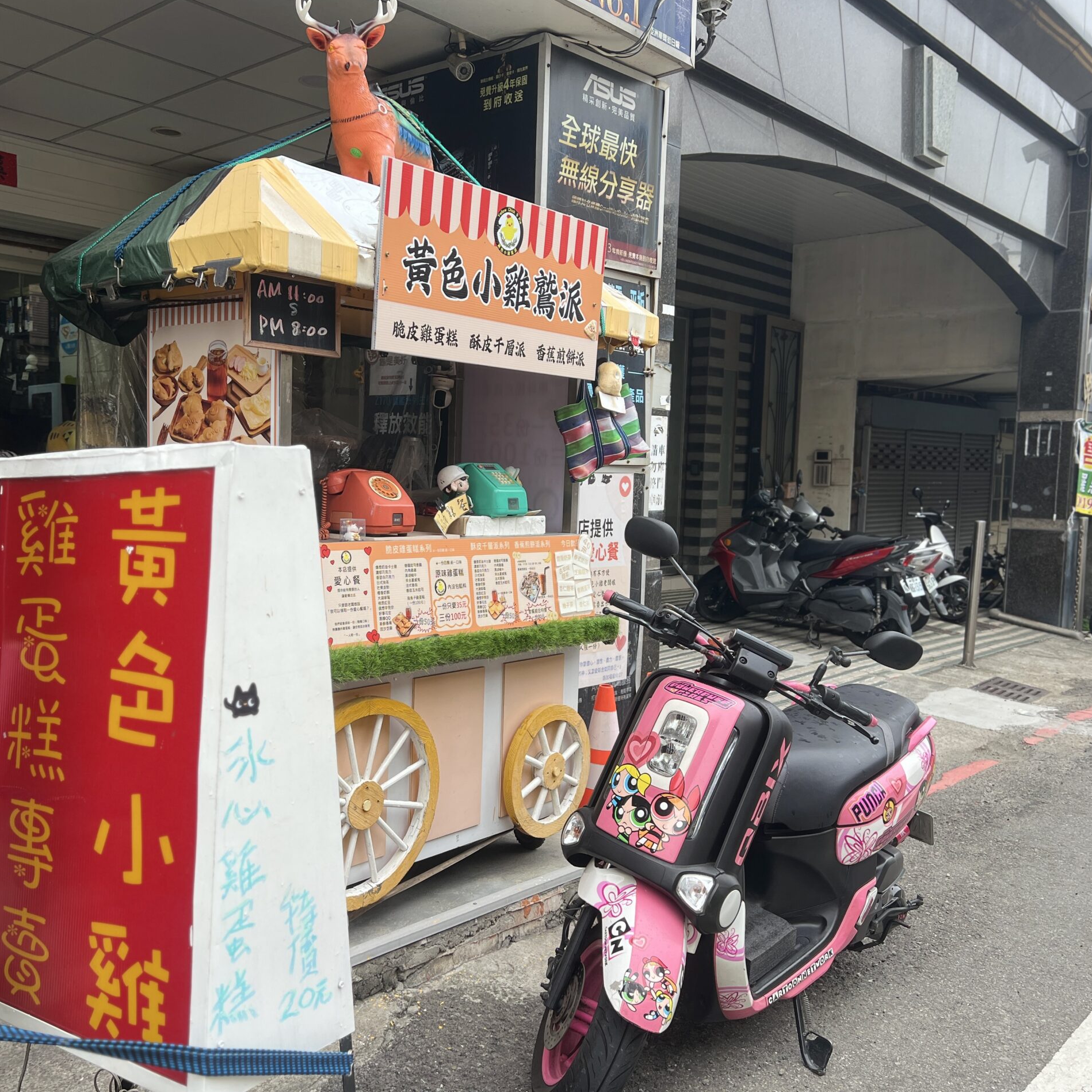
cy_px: 541
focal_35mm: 31
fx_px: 1106
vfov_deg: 52.5
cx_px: 450
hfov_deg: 52.3
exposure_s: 1/410
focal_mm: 5.7
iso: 50
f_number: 1.5
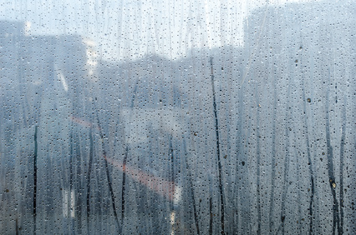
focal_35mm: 82
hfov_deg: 24.7
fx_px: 814
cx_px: 178
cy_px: 118
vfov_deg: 16.5
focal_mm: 55
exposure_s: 1/200
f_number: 5.6
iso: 180
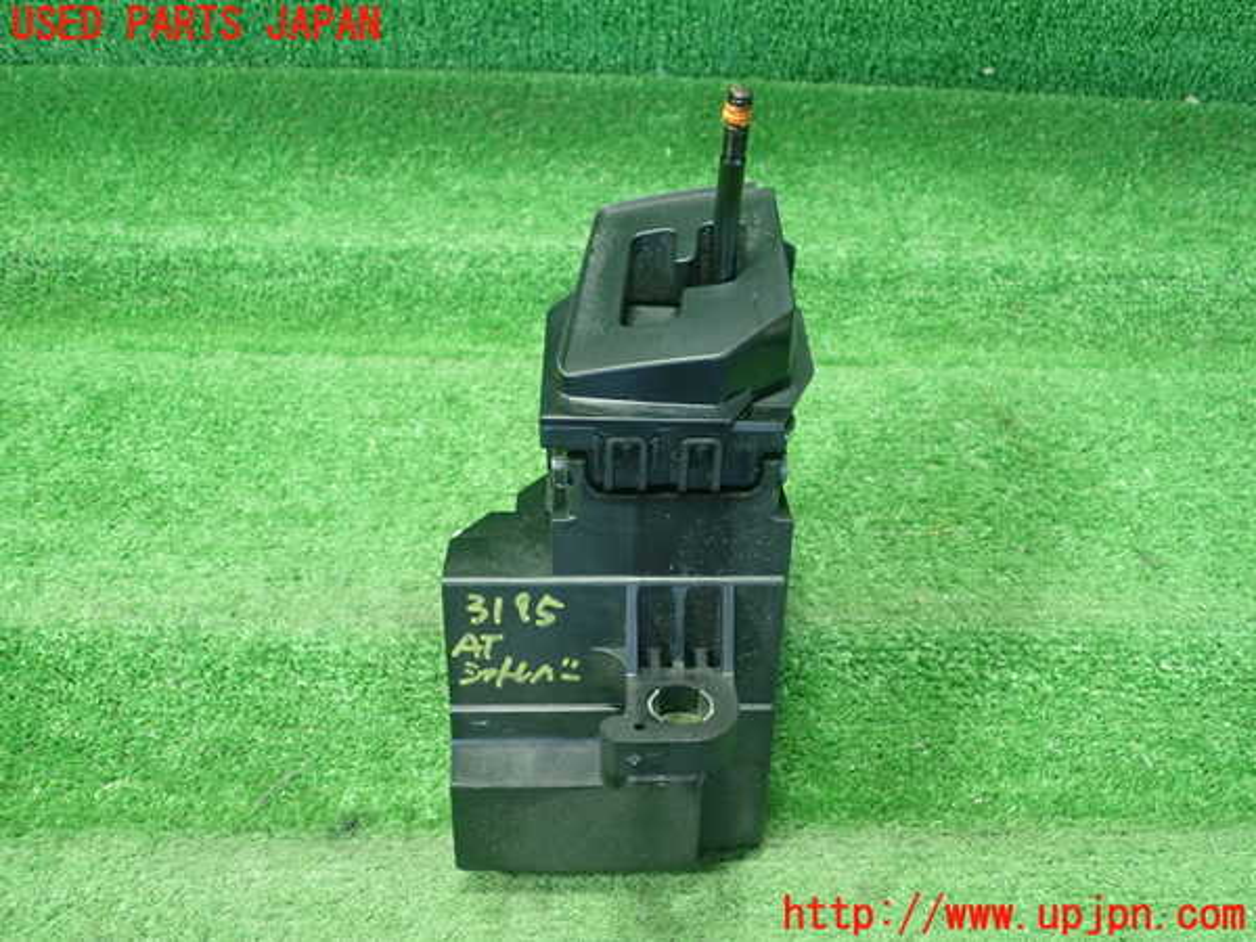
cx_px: 628
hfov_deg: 60.0
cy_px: 471
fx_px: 1089
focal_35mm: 30
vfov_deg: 46.8
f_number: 2.3
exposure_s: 1/125
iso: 800
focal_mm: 5.5
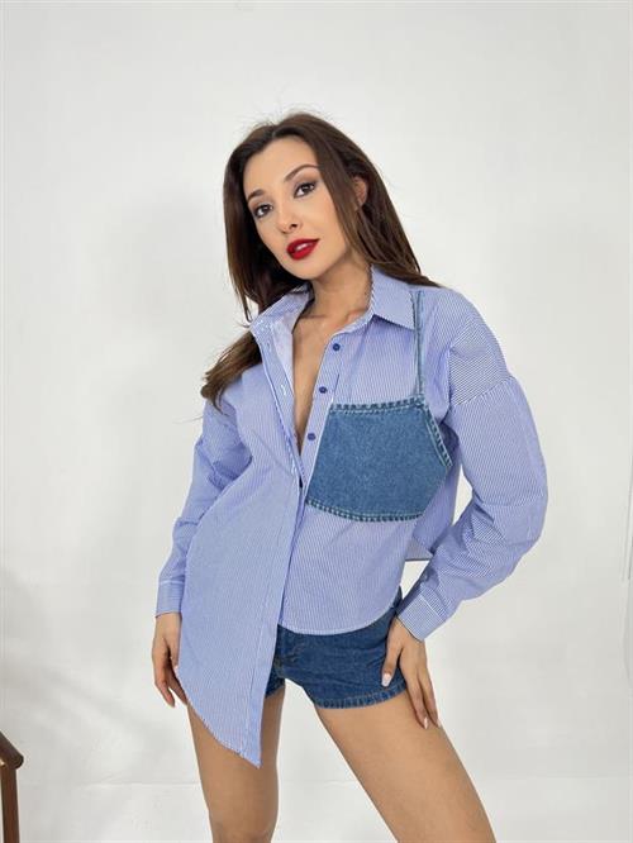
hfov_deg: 53.1
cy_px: 422
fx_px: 634
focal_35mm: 26
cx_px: 316
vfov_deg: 67.3
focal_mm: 5.7
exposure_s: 1/121
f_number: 1.5
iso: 50
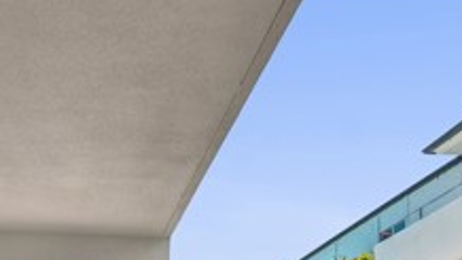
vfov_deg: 21.2
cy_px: 433
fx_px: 527
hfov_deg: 45.3
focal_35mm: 43
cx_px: 102
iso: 100
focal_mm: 14
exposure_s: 1/160
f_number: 9
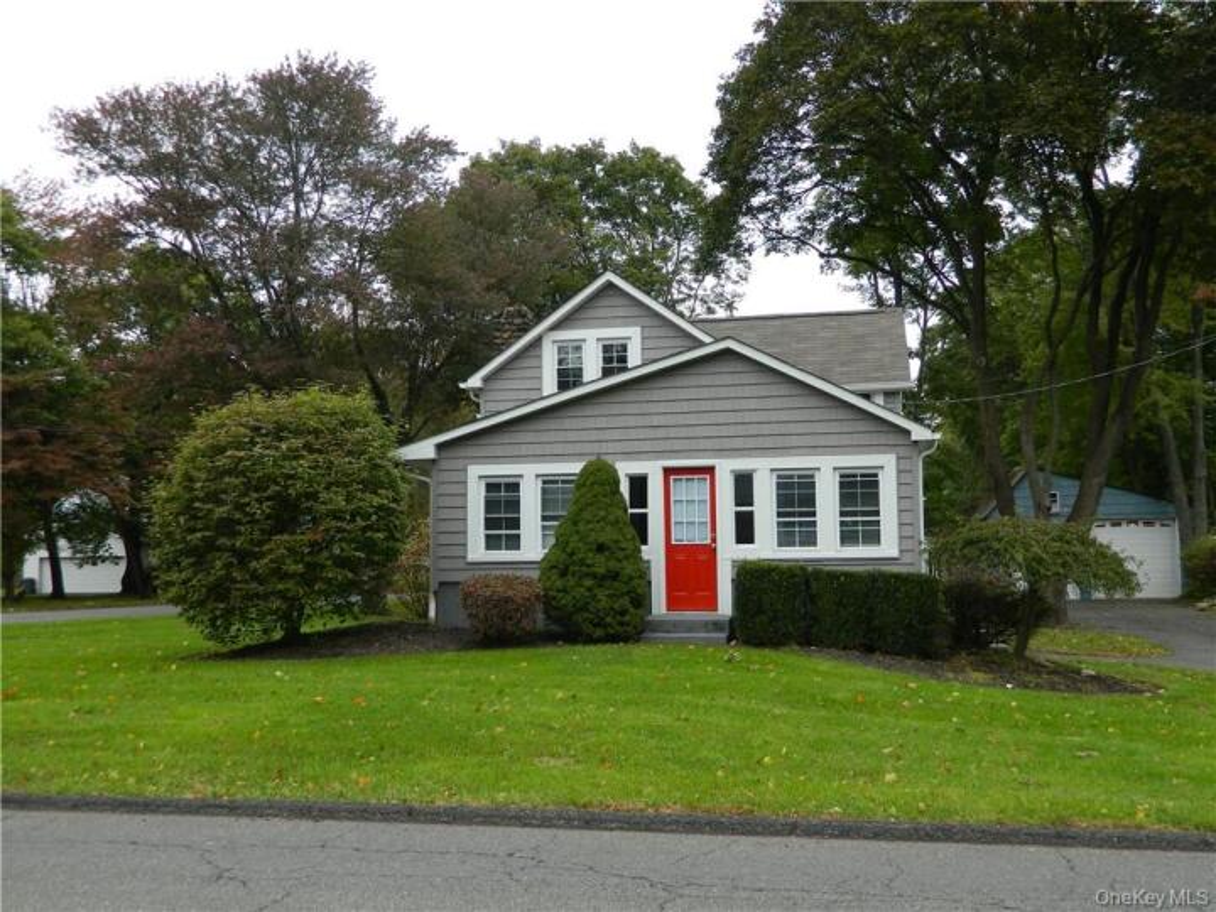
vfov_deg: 40.7
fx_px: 1229
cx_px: 608
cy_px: 456
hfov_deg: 52.6
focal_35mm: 35
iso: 80
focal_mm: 6.2
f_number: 3.3
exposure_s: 1/200
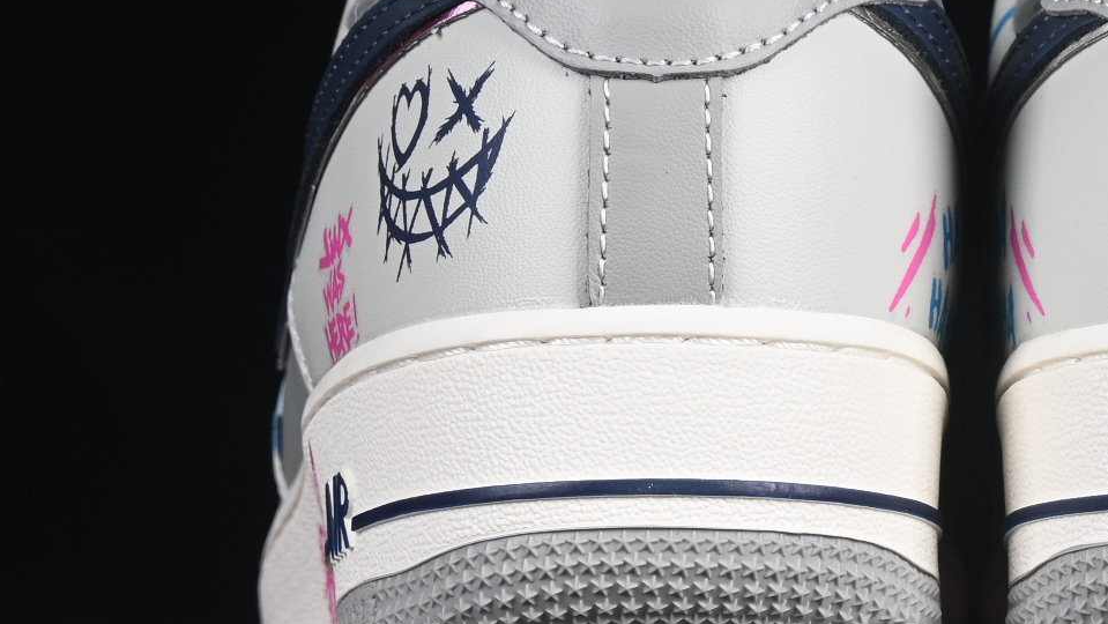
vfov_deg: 5.3
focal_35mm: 228
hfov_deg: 9.4
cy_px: -12
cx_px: 1005
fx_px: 6700
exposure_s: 1/80
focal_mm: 50
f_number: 8
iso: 160
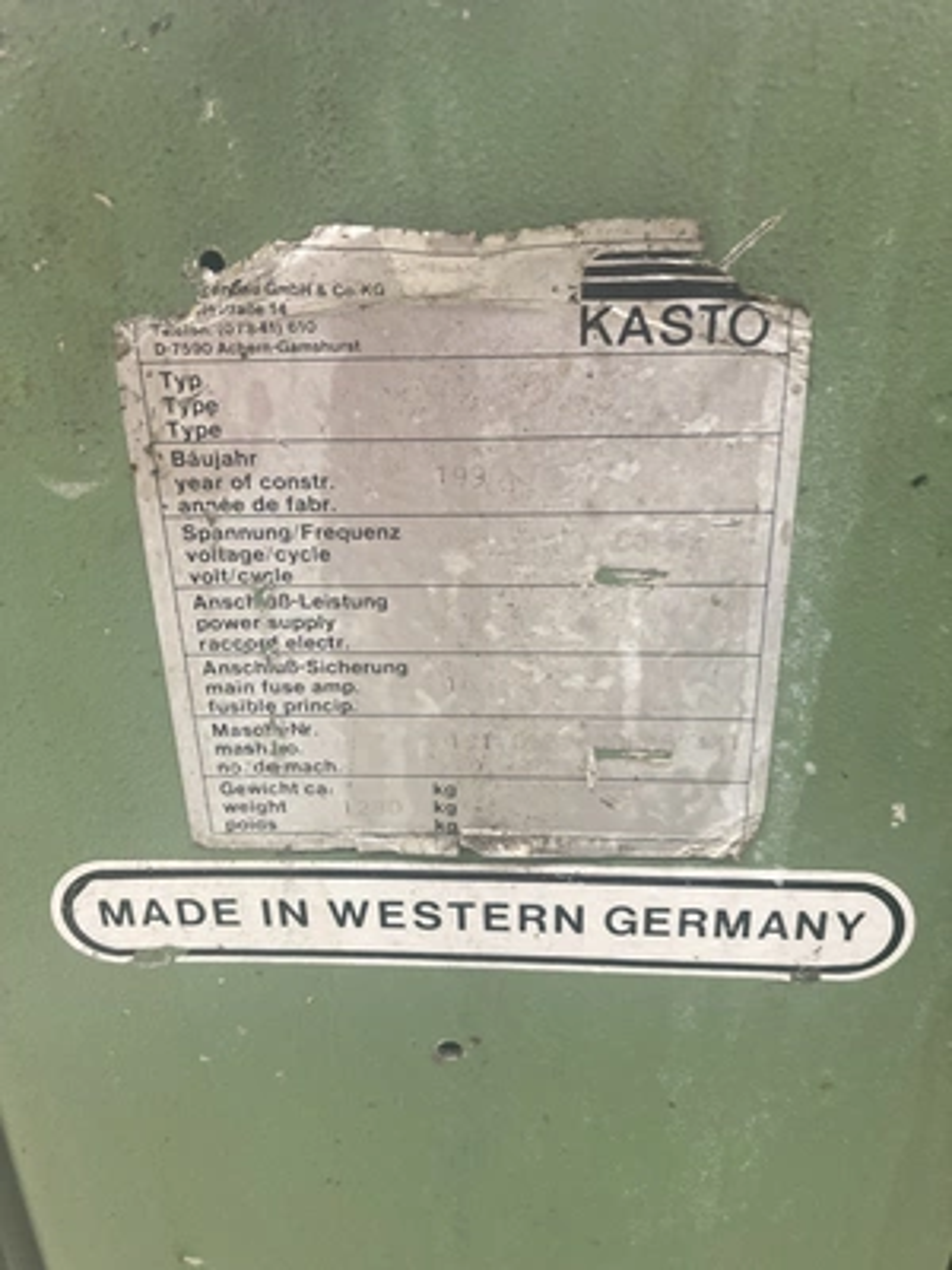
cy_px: 635
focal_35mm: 28
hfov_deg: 49.7
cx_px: 476
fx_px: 1027
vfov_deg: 63.4
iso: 80
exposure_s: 1/60
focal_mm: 3.99
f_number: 1.8
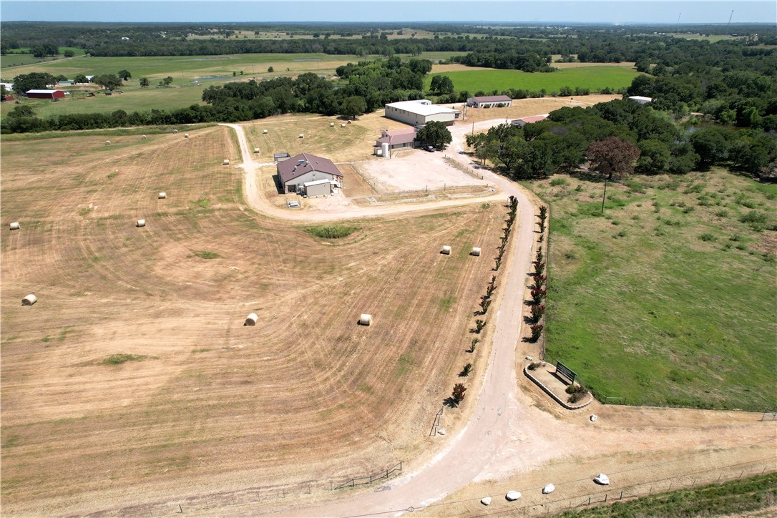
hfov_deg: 78.6
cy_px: 259
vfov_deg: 57.2
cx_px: 388
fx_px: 475
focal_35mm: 22
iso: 100
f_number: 2.8
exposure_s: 1/2000
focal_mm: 8.38
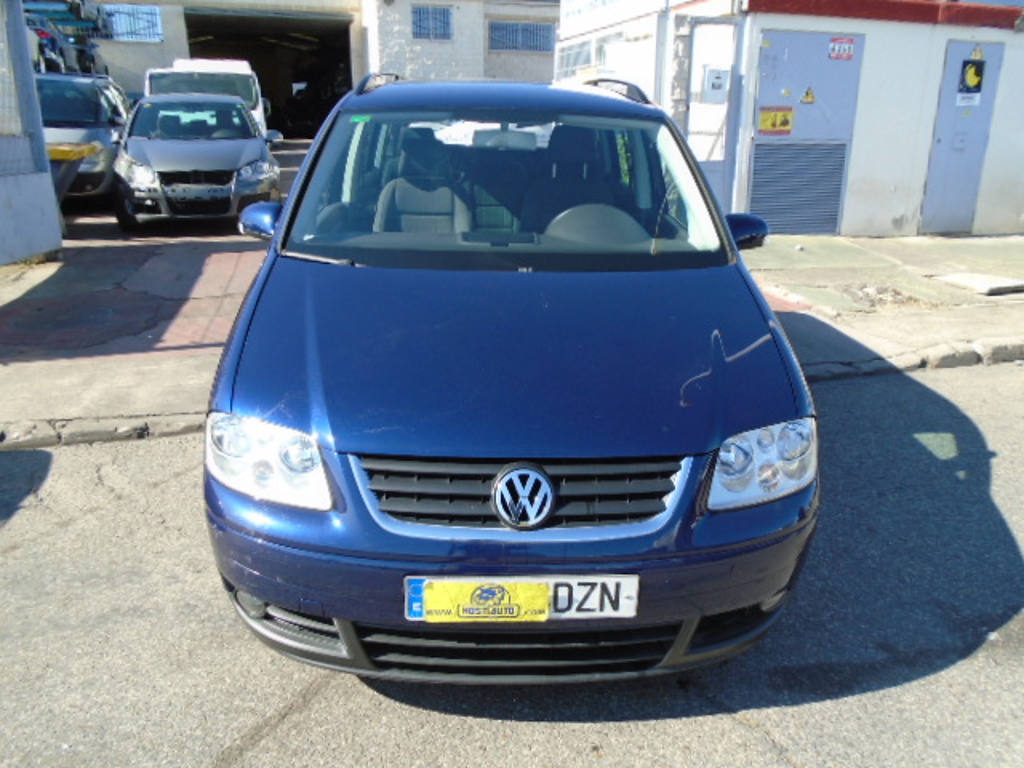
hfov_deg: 67.3
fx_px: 769
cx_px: 512
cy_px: 384
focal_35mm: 26
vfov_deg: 53.1
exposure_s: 1/400
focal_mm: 4.6
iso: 100
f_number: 3.2
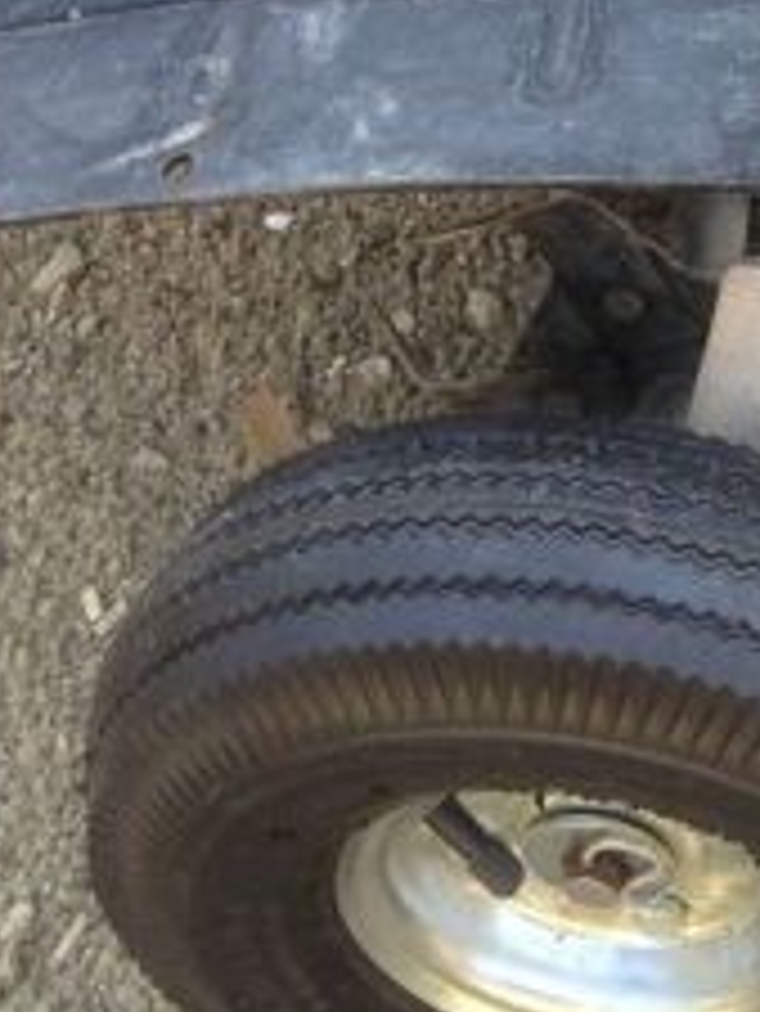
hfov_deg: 15.5
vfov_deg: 19.1
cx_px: 729
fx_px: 2749
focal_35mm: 94
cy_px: -346
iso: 64
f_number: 2.4
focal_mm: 4.12
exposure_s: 1/120
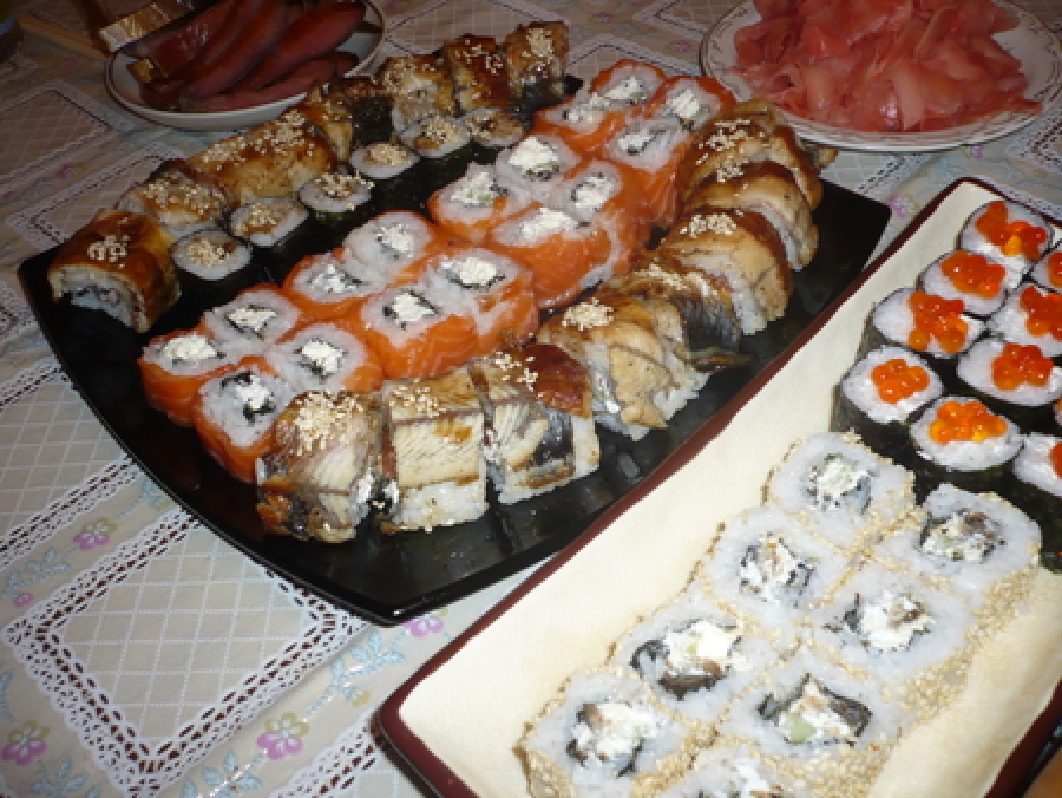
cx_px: 531
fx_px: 1074
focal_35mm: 35
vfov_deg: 40.7
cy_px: 399
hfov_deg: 52.6
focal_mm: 5.8
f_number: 2.8
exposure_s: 1/30
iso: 100
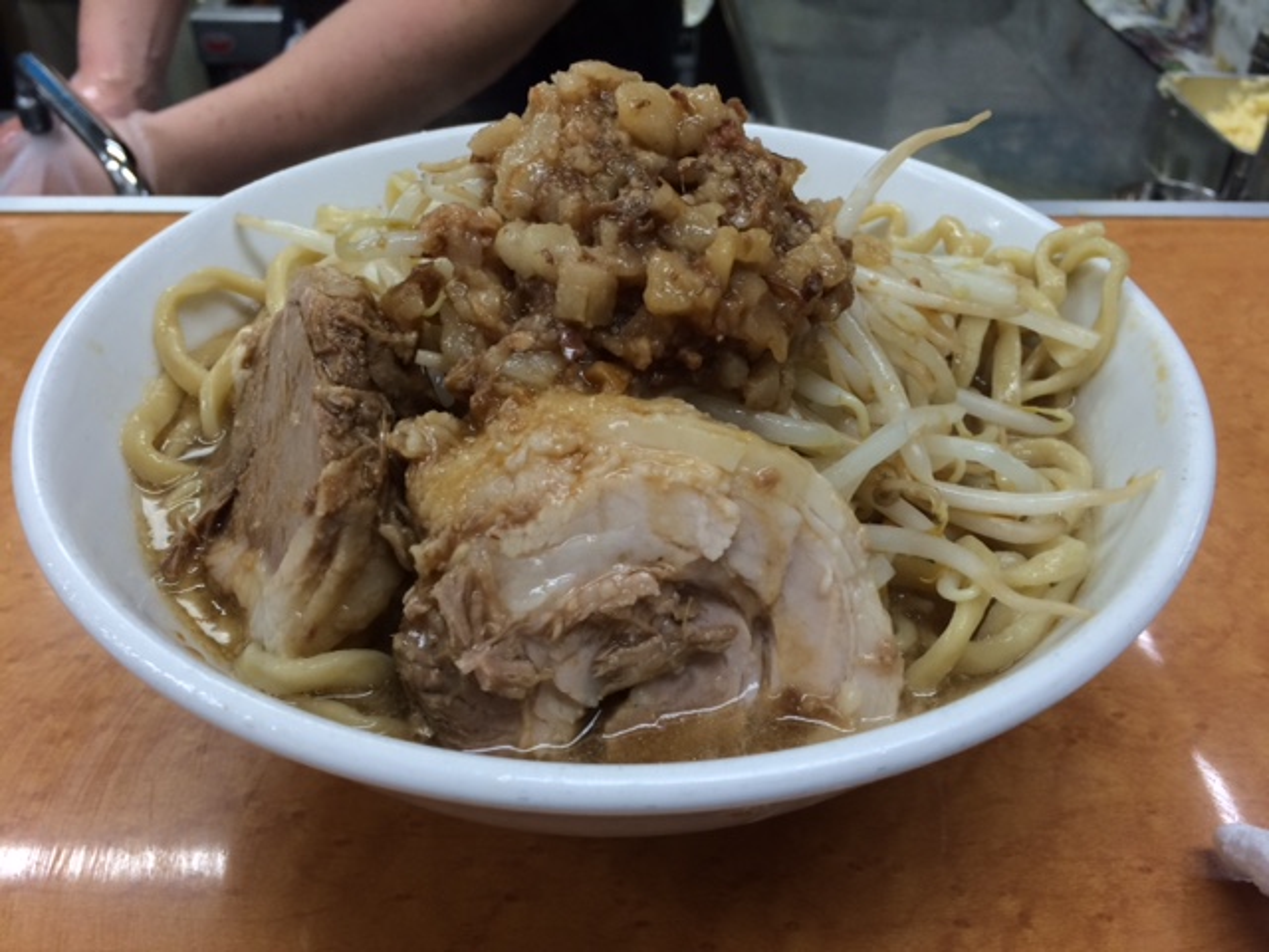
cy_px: 476
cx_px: 634
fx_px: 1063
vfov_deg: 48.2
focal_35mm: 29
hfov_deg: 61.7
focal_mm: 4.15
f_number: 2.2
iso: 32
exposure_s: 1/40
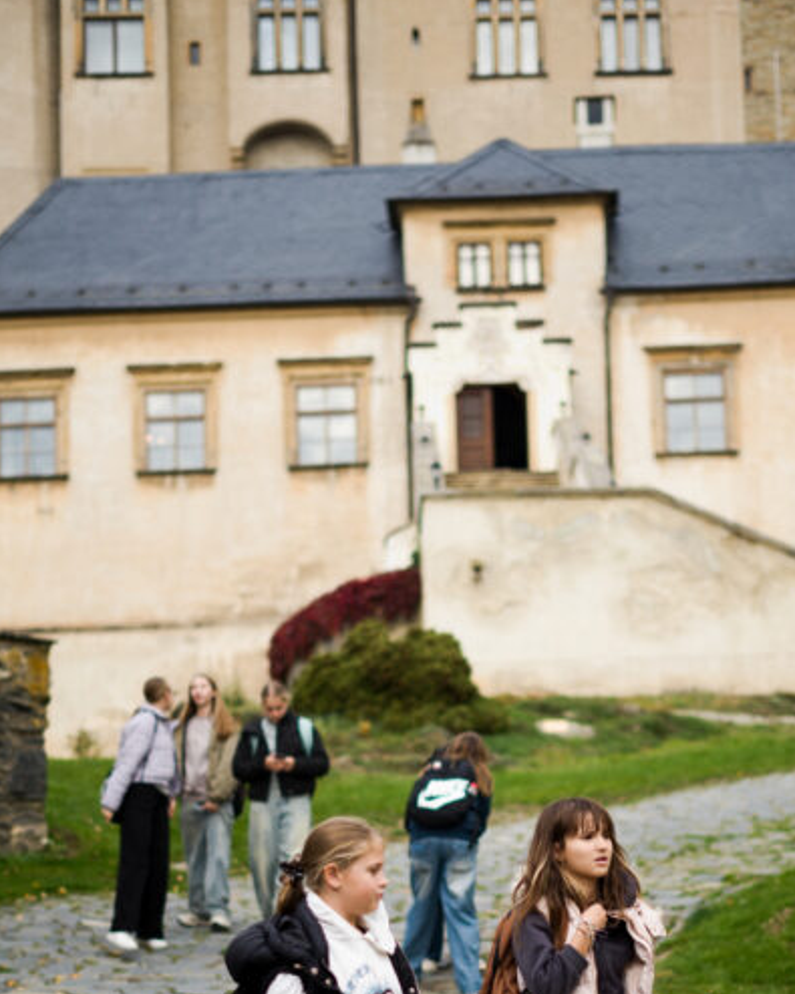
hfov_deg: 20.2
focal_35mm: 76
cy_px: 732
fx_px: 2236
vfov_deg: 24.8
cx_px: 436
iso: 1000
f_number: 1.8
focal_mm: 50
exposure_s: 1/8000
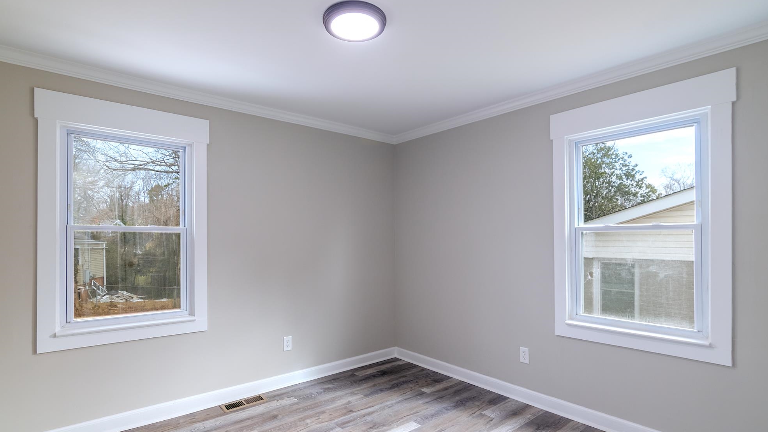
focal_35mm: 17
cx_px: 384
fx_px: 346
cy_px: 243
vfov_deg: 63.7
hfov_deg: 95.9
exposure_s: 1/125
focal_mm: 11
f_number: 7.1
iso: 320
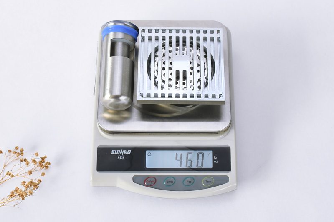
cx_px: 167
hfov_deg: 45.4
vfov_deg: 31.2
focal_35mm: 43
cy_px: 111
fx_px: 399
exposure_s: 1/30
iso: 250
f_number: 6.3
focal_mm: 29
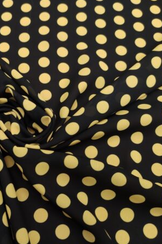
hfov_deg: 36.0
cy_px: 122
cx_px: 22
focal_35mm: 35
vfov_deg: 54.5
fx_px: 236
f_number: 1.89
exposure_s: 1/100
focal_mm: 5.43
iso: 250
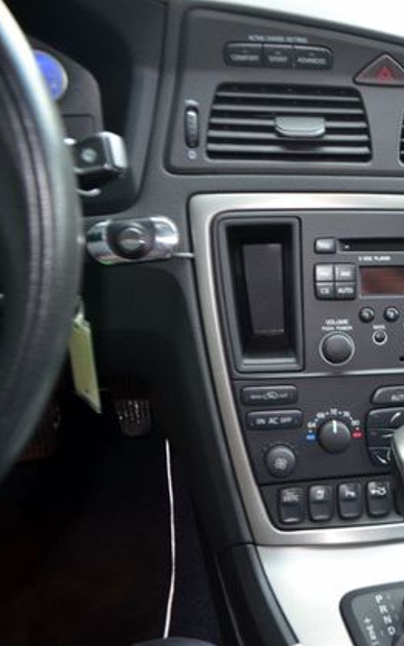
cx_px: 481
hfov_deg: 27.1
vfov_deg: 47.2
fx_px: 740
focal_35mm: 42
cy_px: 321
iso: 720
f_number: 3.5
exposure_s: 1/60
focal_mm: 18
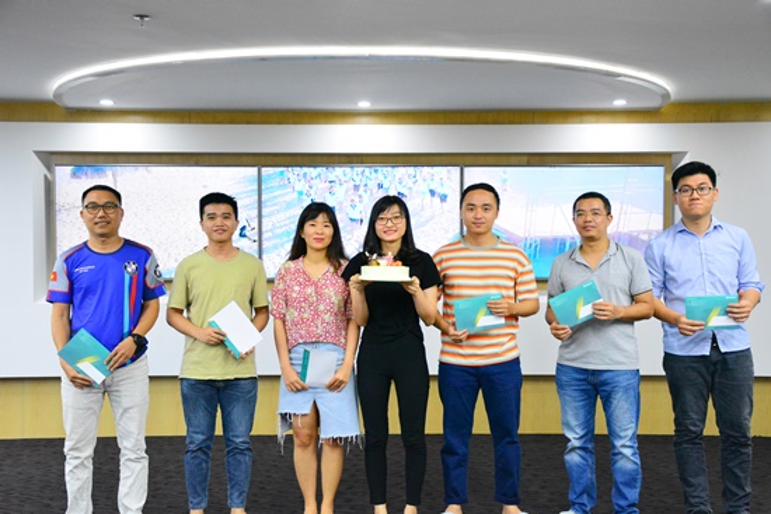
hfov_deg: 41.1
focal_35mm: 48
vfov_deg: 28.1
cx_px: 386
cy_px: 257
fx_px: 1028
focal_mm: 32
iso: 3200
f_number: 4
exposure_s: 1/200
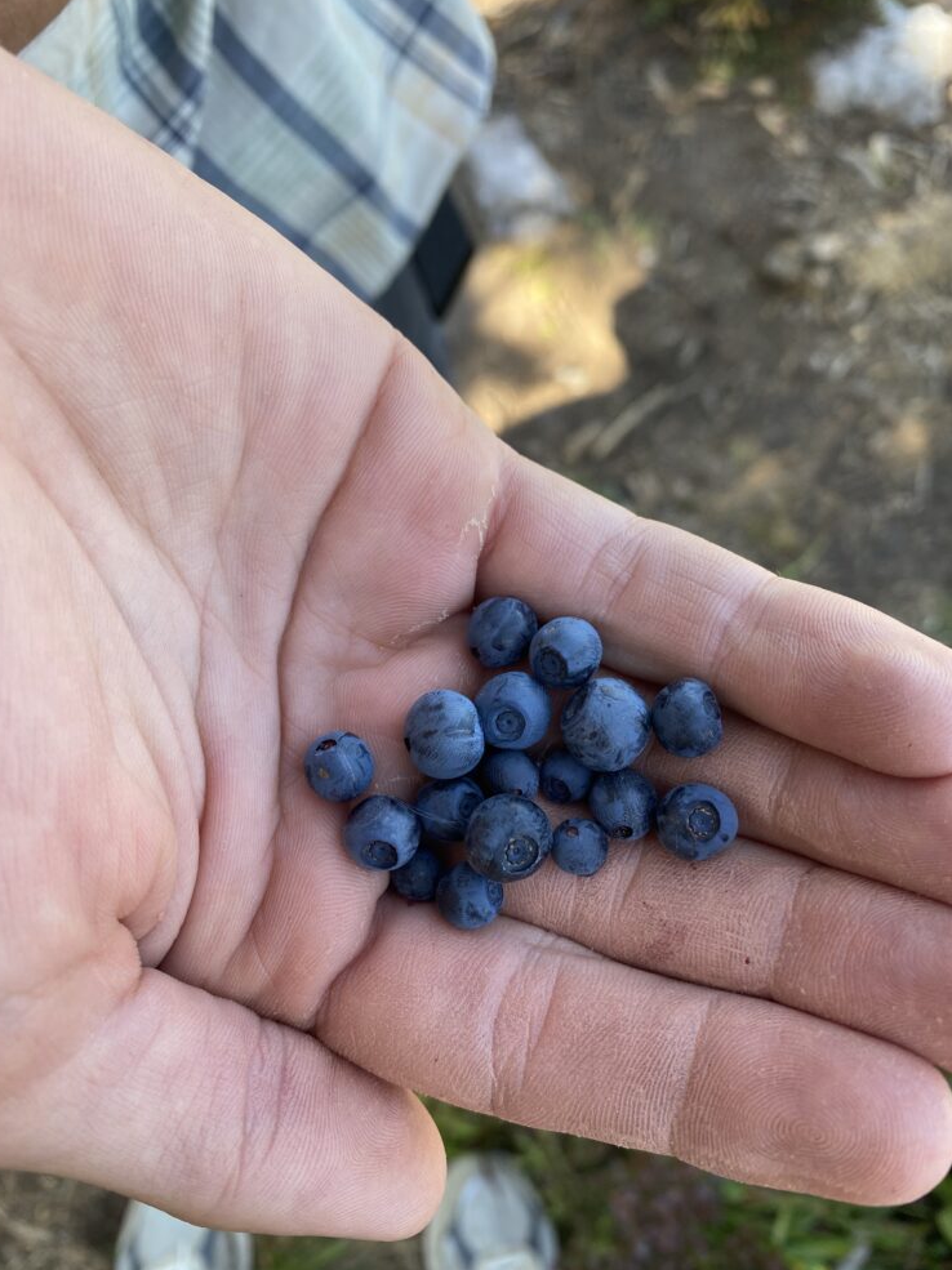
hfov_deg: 53.0
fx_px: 954
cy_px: 654
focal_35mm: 26
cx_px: 480
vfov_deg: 67.3
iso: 32
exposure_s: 1/135
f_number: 1.8
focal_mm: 4.25
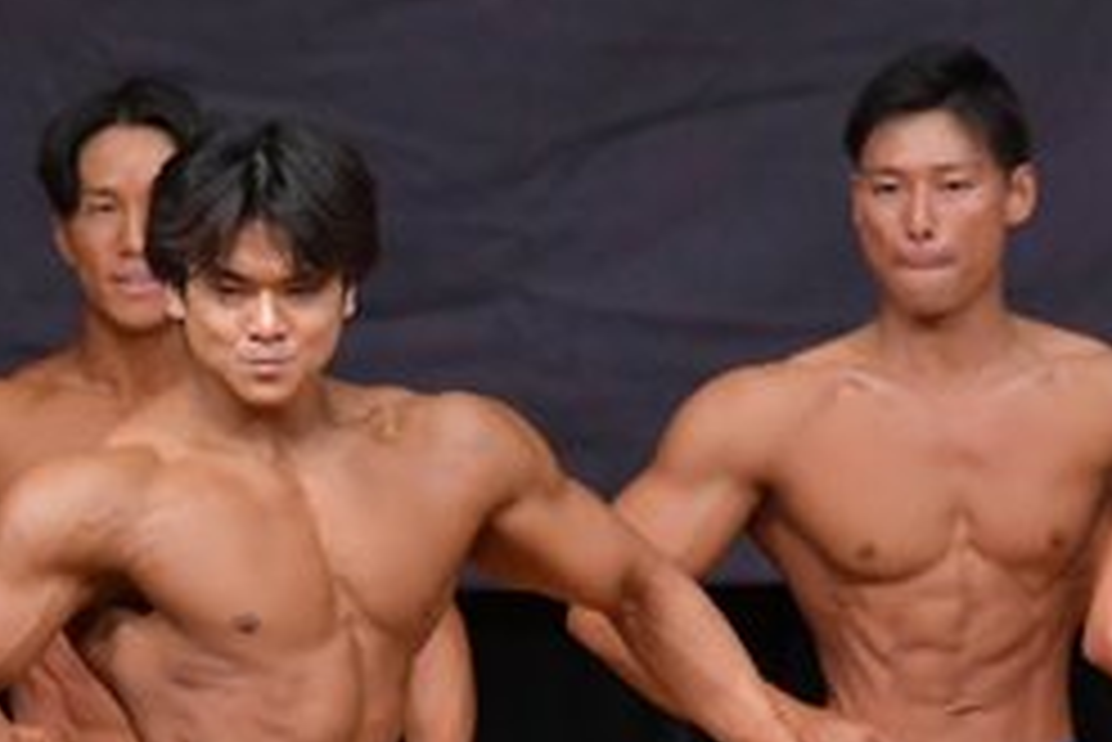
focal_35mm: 846
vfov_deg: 1.6
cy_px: 836
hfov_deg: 2.4
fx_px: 26146
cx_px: 133
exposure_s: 1/400
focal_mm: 180
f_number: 5.6
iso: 5000
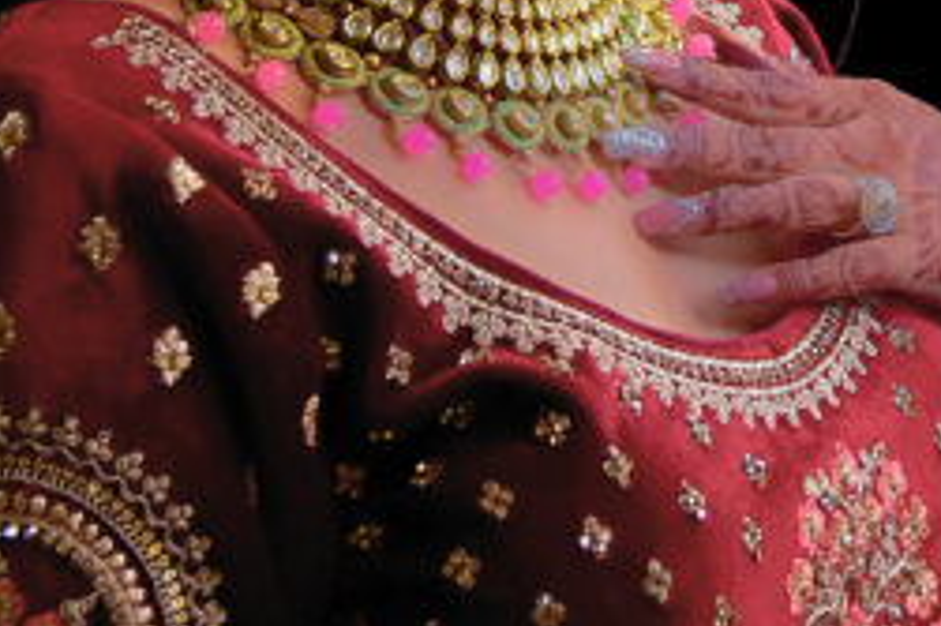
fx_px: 4911
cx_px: 859
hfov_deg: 10.9
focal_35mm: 188
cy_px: -446
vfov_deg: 7.1
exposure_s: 1/160
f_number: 4
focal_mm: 46
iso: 400
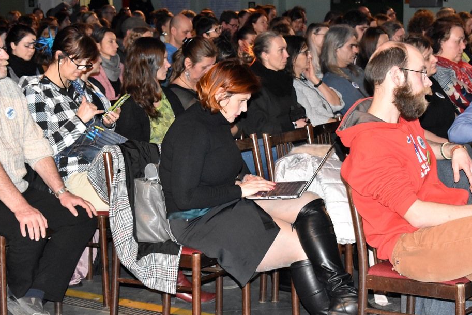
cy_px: 162
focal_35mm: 93
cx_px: 249
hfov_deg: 22.0
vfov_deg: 14.8
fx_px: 1214
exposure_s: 1/100
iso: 6400
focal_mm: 55
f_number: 8
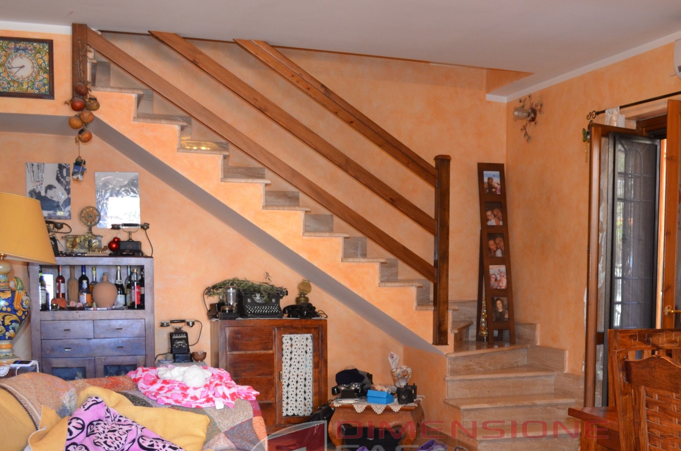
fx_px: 831
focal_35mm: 44
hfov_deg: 44.1
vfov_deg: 29.9
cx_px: 440
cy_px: 341
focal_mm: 18
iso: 900
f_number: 3.5
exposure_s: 1/60
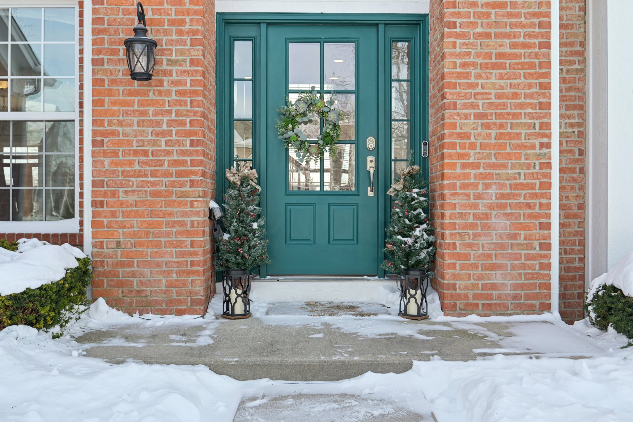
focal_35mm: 35
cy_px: 211
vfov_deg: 37.8
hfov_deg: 54.4
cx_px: 316
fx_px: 615
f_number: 8
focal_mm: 35
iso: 100
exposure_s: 1/125
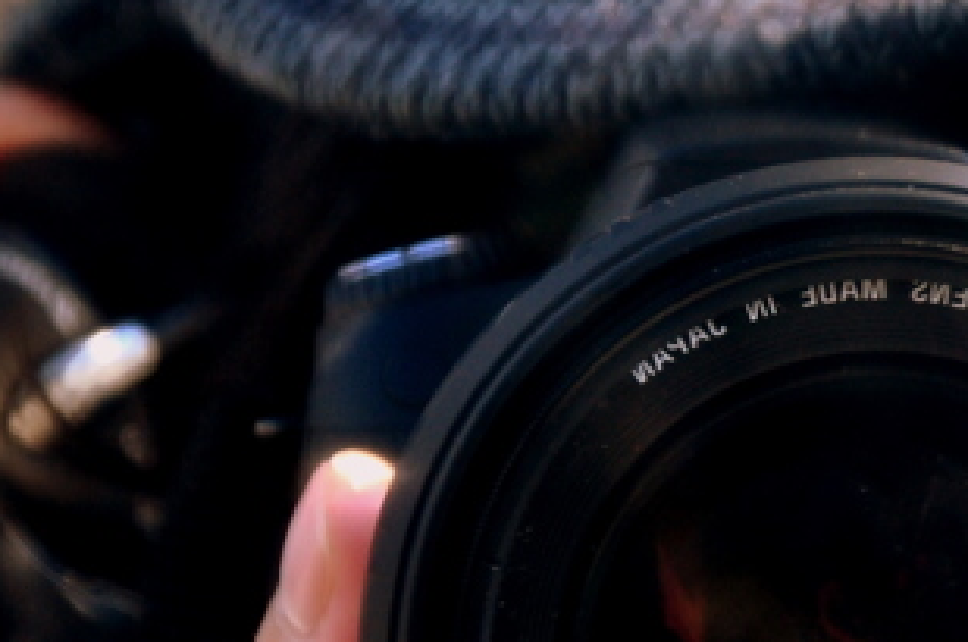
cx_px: 1350
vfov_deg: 2.8
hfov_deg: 4.2
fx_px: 13074
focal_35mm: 487
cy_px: 451
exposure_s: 1/60
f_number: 8
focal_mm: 98
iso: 200
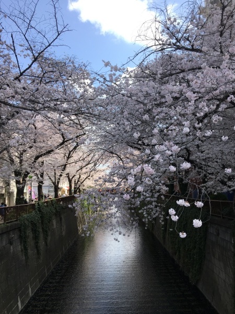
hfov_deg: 48.2
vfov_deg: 61.7
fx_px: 262
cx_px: 118
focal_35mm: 29
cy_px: 157
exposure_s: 1/754
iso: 25
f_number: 2.2
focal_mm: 4.15
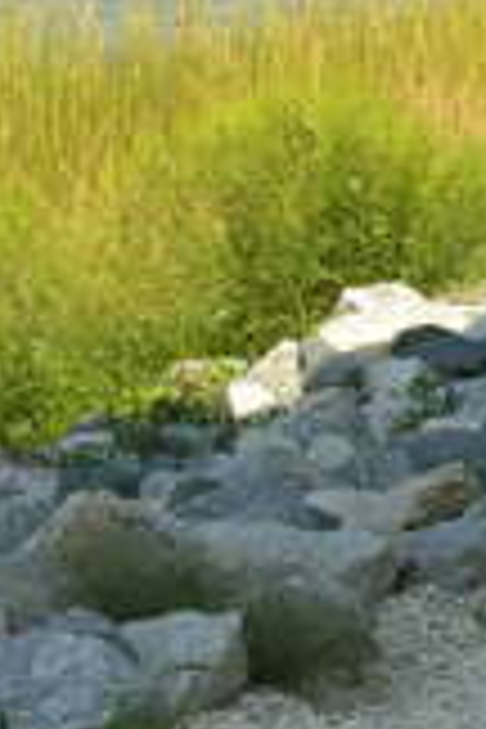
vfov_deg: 9.0
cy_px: 243
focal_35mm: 228
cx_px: 1280
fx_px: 4617
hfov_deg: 5.7
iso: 50
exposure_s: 1/147
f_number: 6.5
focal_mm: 13.2
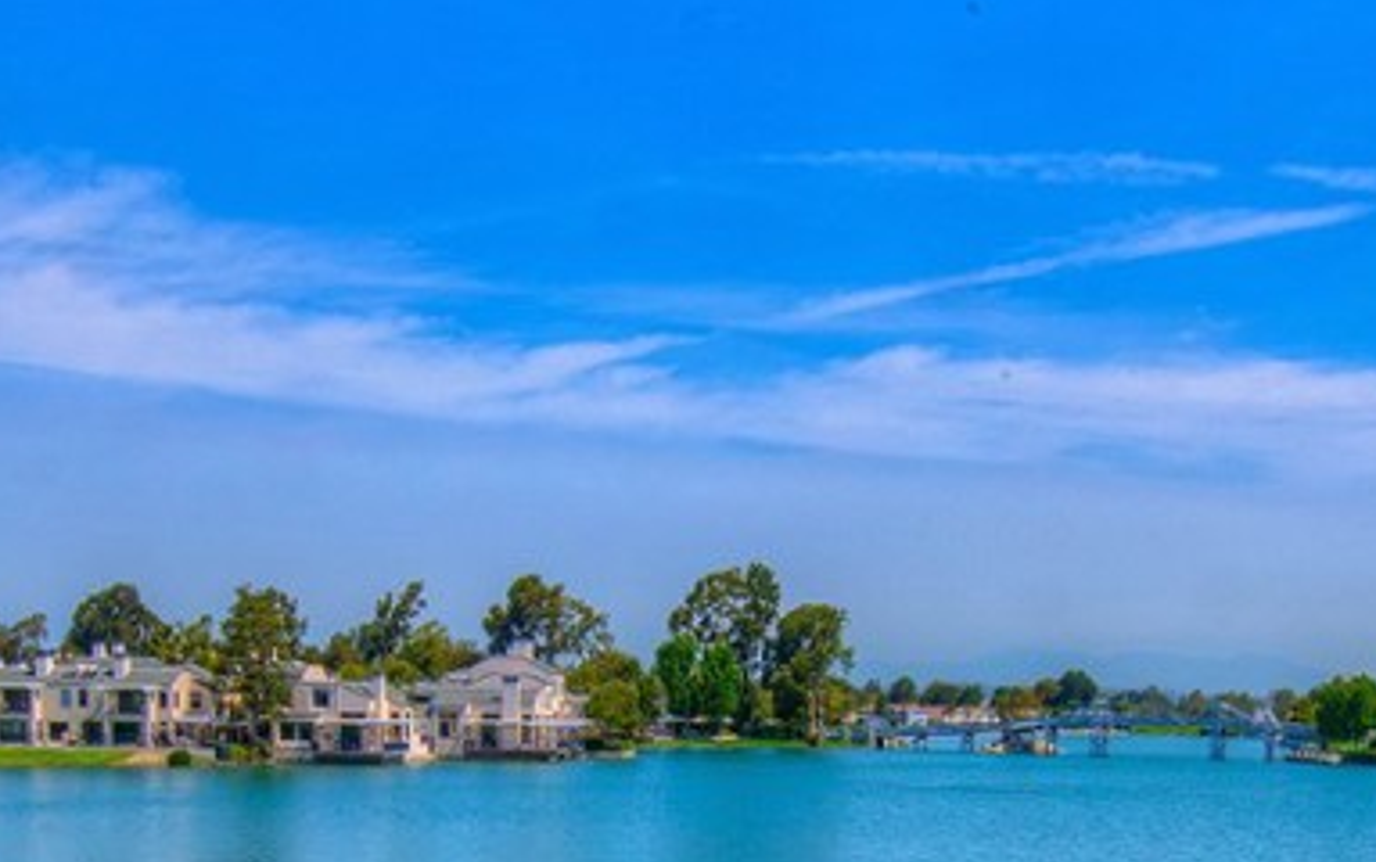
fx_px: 1839
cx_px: 851
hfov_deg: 40.8
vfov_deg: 25.0
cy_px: 882
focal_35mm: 49
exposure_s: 1/200
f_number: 22
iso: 400
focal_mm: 18
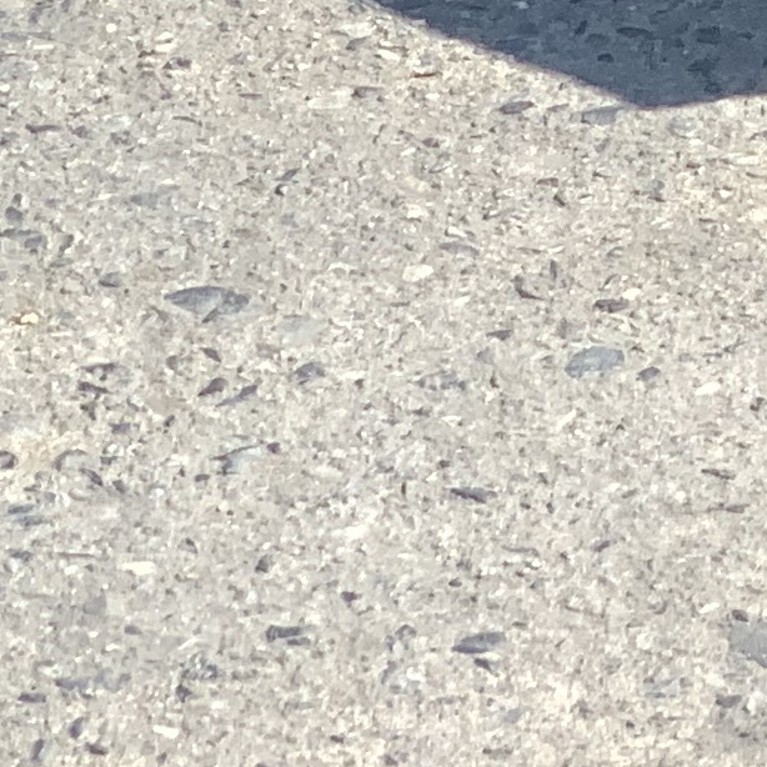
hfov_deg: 5.5
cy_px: -839
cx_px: 2080
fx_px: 7571
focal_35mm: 302
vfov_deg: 5.7
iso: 16
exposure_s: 1/461
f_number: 2.4
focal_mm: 6
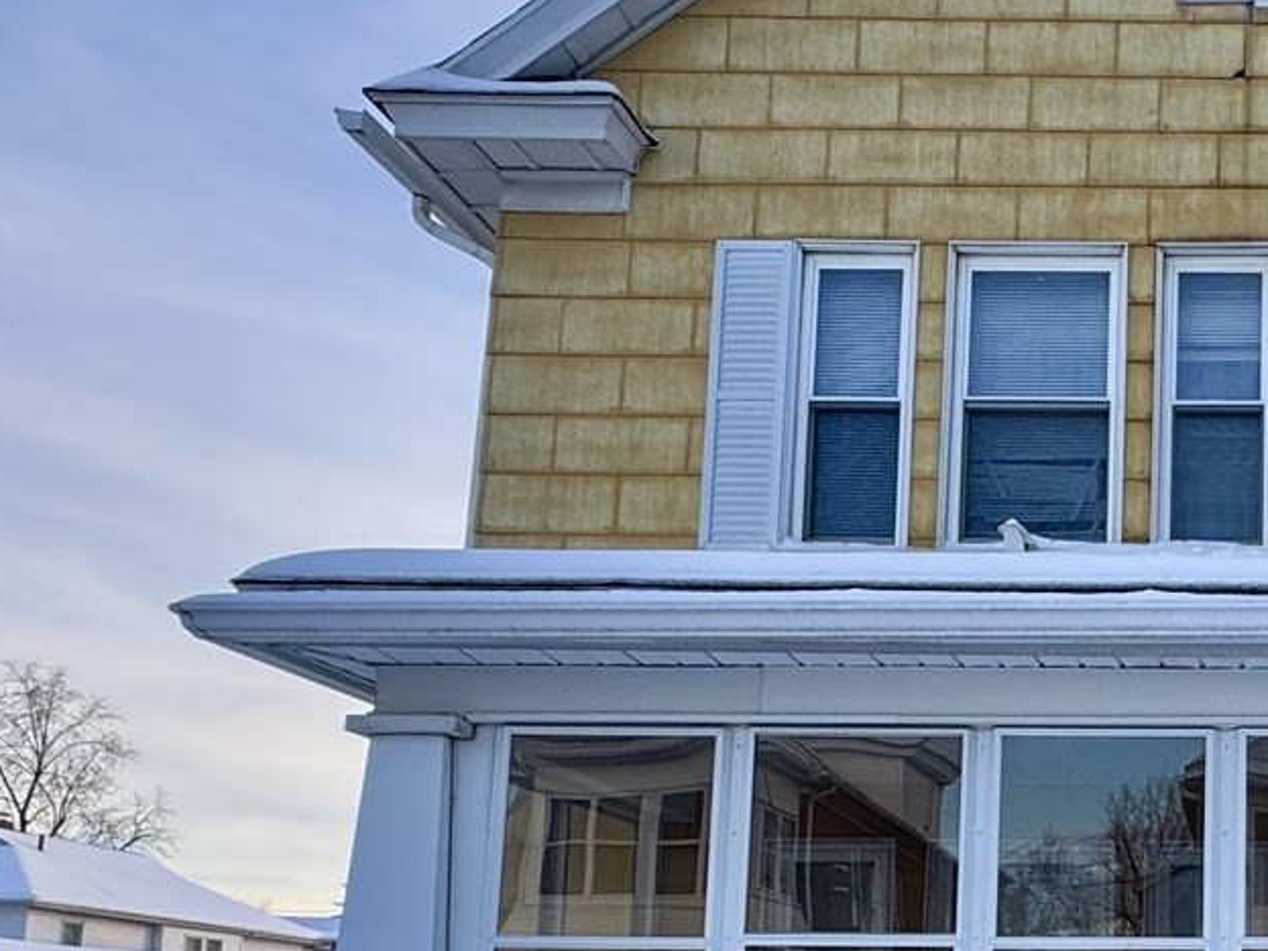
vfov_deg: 30.2
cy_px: 855
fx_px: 1685
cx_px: 1339
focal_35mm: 46
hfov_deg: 36.1
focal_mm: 2.22
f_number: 2.2
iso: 40
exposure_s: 1/165
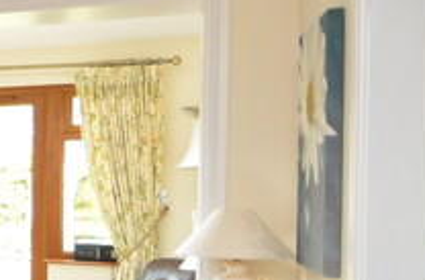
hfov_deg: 20.8
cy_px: 202
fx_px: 870
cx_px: -298
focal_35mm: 74
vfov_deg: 18.2
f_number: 4
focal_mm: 10
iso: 900
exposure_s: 1/60
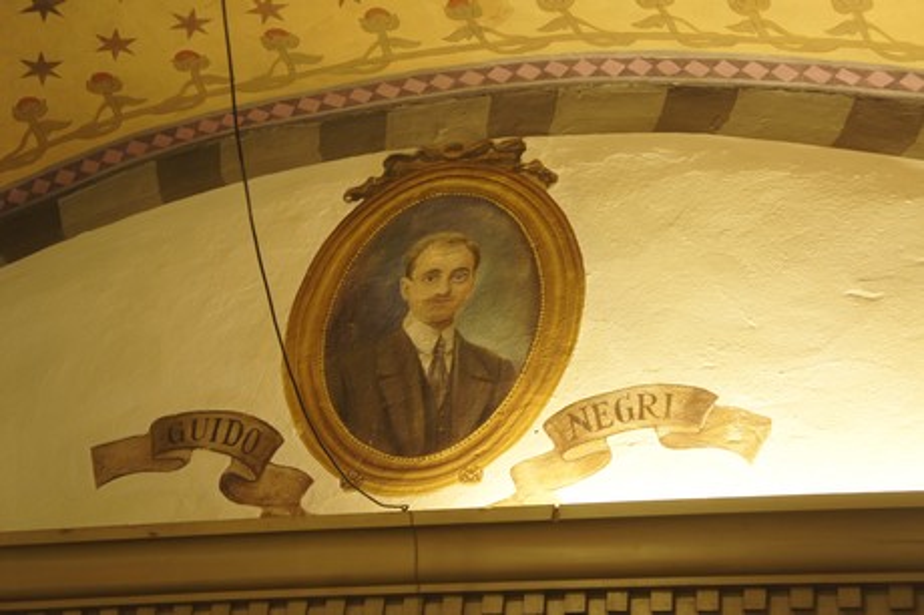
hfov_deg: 27.5
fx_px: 1885
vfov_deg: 18.5
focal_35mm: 74
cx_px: 462
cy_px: 308
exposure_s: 1/80
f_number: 5
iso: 4000
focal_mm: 49
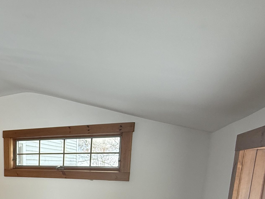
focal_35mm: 34
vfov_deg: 36.6
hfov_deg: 47.0
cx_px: 13
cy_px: 209
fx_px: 260
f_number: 2.2
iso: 200
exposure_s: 1/99
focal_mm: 2.22
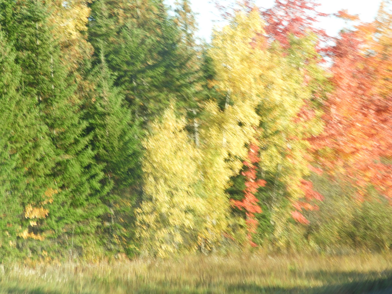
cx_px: 196
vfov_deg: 8.2
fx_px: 2038
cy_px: 147
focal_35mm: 180
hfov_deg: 11.0
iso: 100
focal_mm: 32.2
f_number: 5.3
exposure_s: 1/60
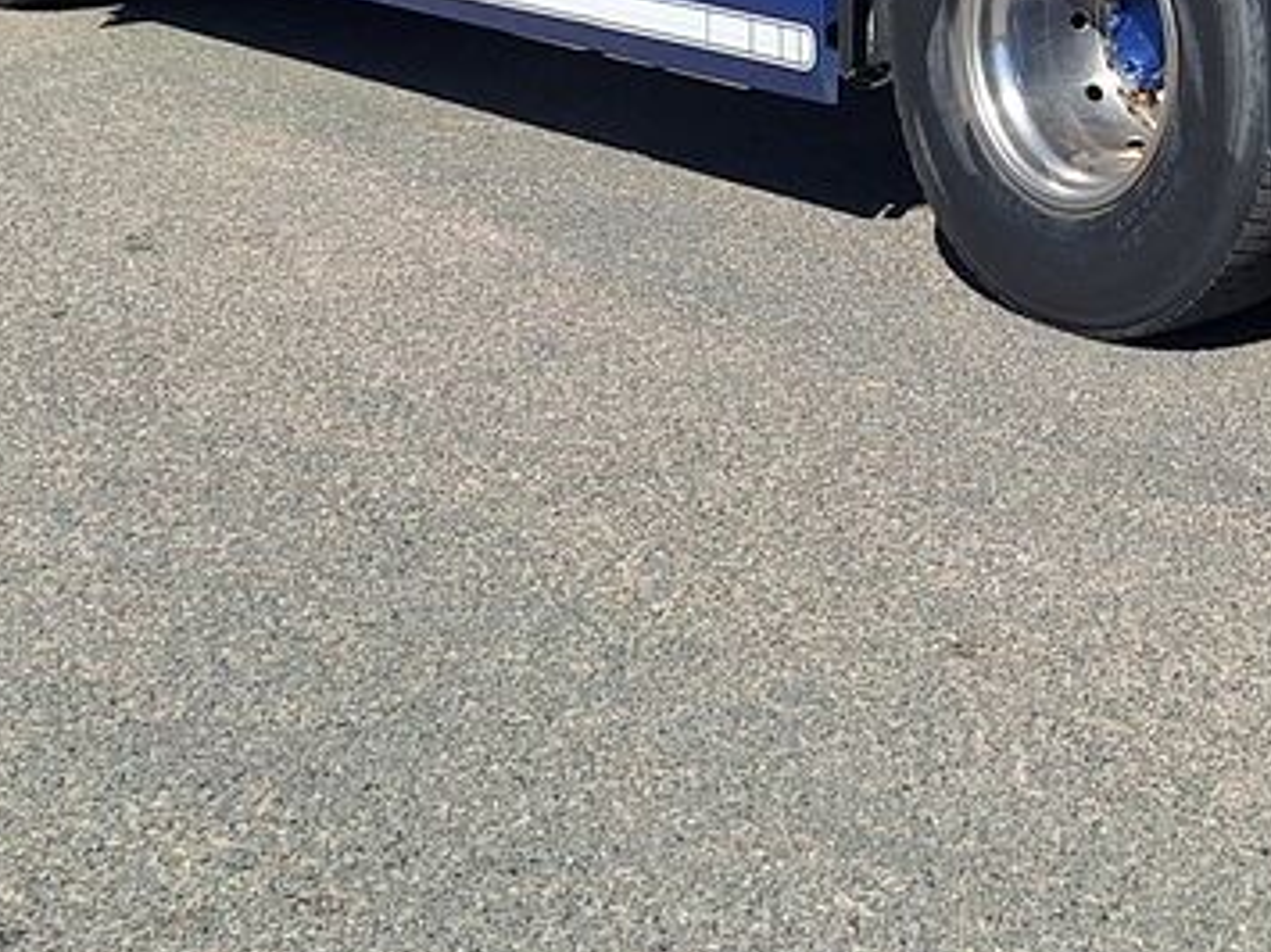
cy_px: -369
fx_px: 3046
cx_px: 1260
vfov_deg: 16.5
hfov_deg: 22.7
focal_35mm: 83
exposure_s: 1/2899
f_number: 1.8
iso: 40
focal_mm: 5.54
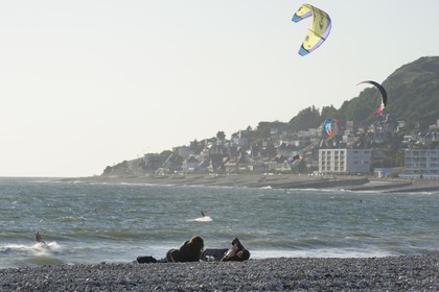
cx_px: 220
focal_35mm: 200
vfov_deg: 6.9
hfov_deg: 10.3
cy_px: 146
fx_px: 2439
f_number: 13
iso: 200
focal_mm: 200
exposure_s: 1/250
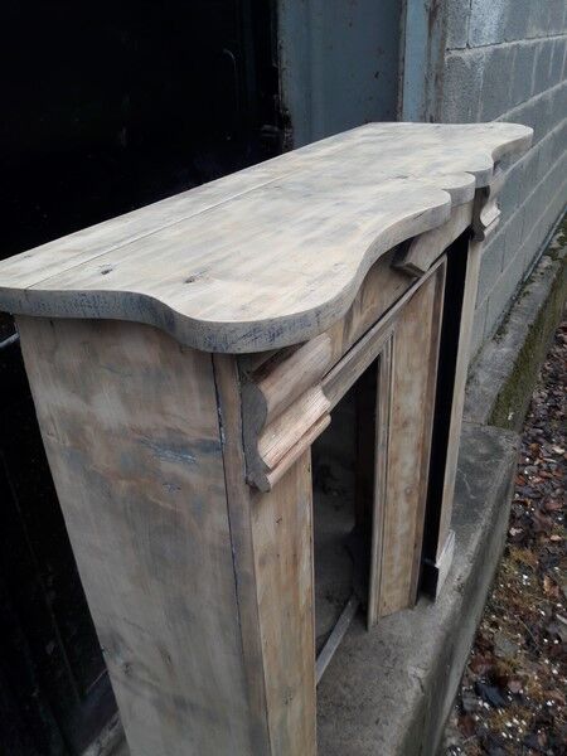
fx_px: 612
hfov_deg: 49.7
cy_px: 378
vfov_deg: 63.4
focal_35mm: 28
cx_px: 284
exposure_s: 1/131
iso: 40
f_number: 1.9
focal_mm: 3.7
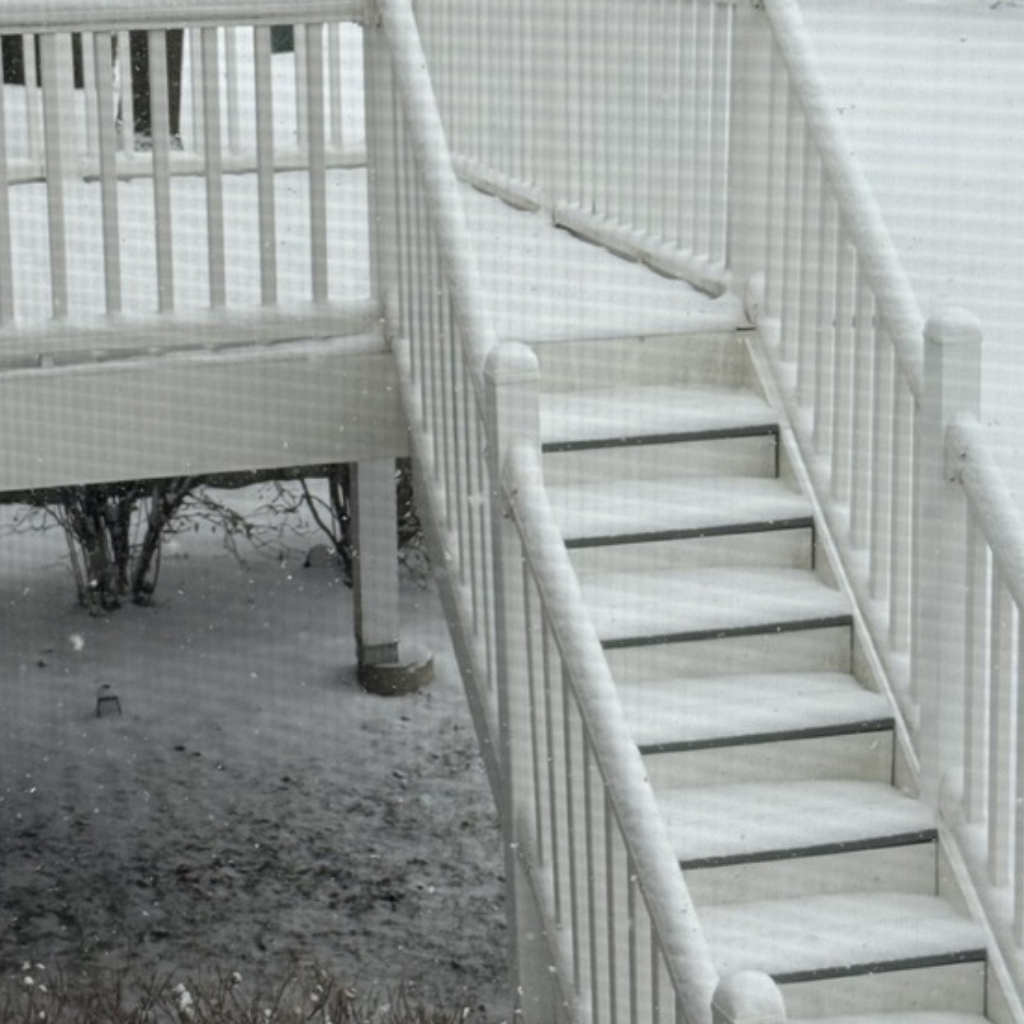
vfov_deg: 20.8
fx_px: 2778
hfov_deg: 20.9
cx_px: 531
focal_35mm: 83
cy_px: 388
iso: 64
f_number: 1.78
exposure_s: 1/2976
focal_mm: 6.76
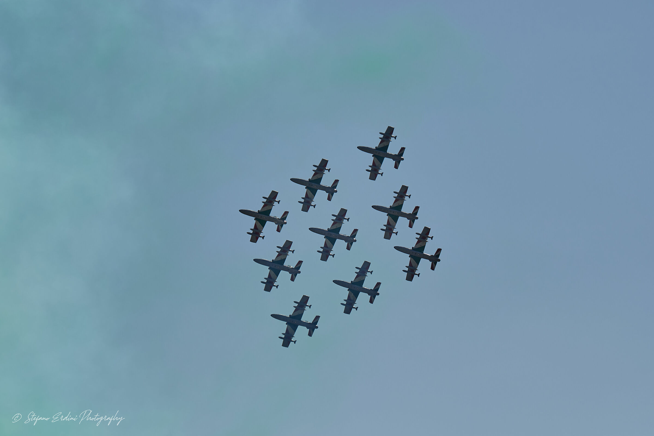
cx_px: 327
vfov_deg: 5.0
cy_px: 218
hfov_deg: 7.4
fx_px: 5041
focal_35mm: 278
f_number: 4
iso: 100
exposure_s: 1/4000
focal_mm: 185
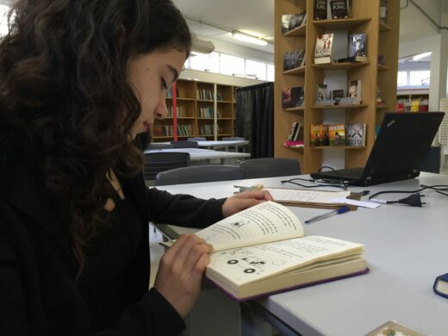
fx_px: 375
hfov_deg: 61.7
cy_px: 168
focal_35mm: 29
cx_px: 224
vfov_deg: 48.2
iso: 50
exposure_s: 1/30
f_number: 2.2
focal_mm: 4.15
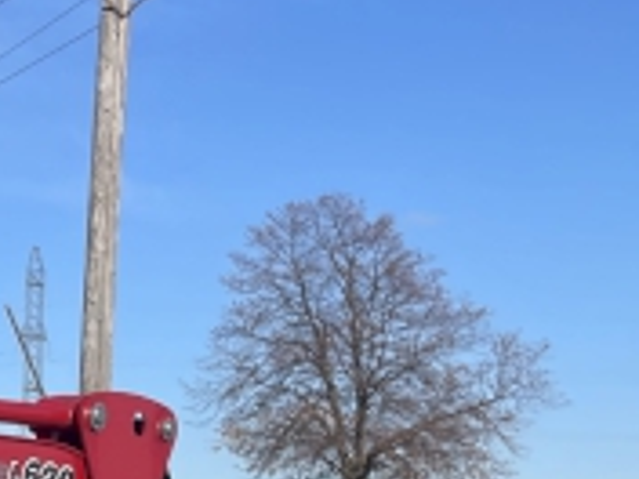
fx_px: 2178
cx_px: -599
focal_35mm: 118
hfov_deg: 14.2
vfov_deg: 11.9
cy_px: 740
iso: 32
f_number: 1.6
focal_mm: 4.2
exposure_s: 1/3040
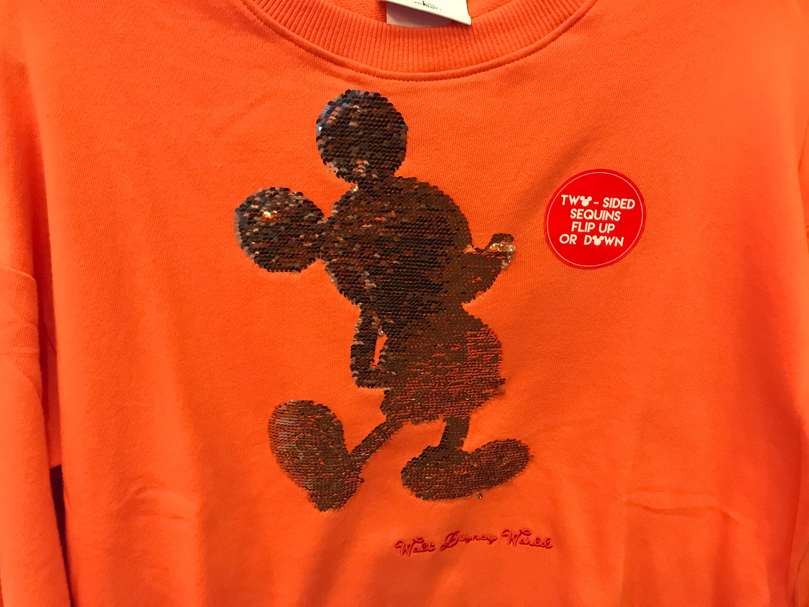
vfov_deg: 49.7
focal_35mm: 28
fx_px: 654
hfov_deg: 63.4
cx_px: 404
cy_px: 304
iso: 100
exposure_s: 1/13
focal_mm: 3.99
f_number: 1.8
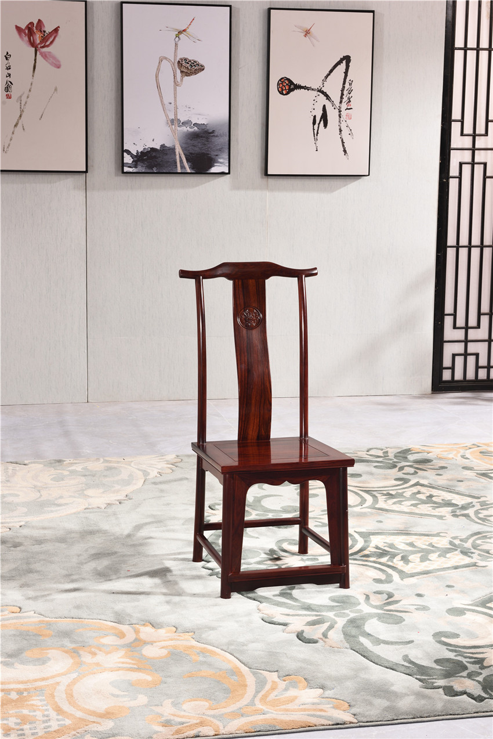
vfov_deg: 28.8
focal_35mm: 70
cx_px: 246
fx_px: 1436
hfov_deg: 19.5
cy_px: 370
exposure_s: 1/125
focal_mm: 70
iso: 100
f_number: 13
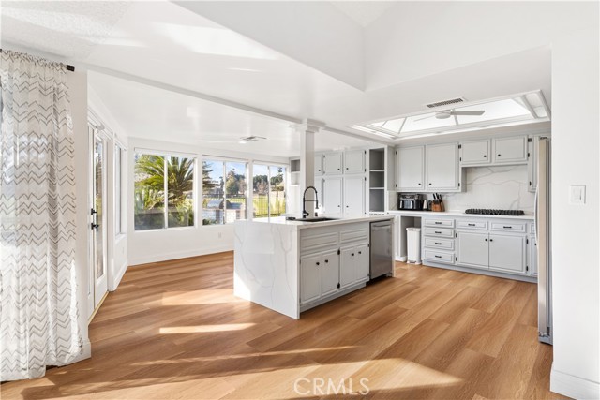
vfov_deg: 64.6
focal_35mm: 19
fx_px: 317
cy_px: 200
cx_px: 300
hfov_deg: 86.9
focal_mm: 19
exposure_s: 1/13
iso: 400
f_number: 6.3
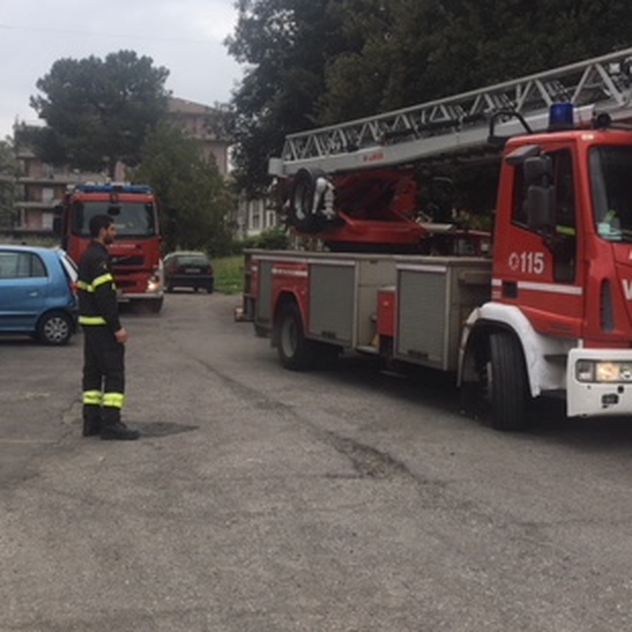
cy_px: 257
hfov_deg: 32.2
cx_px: 273
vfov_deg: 32.1
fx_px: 1095
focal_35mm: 53
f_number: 2.2
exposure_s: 1/1166
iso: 25
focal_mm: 4.15
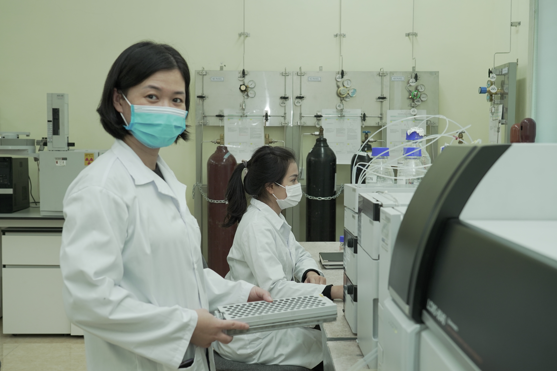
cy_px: 186
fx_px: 650
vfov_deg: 31.9
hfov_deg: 46.4
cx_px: 278
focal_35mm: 42
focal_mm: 42
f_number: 5.6
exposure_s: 1/160
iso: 1600
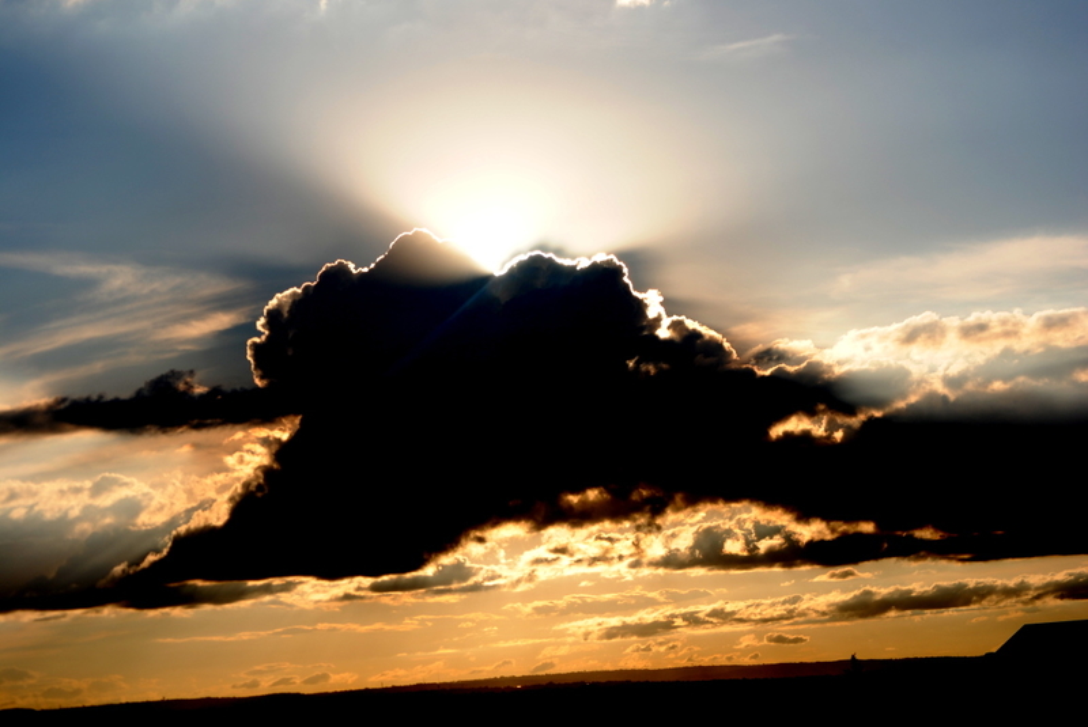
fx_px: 3267
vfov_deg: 12.7
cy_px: 364
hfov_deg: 18.9
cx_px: 544
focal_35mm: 108
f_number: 8
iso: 100
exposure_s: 1/800
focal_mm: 72
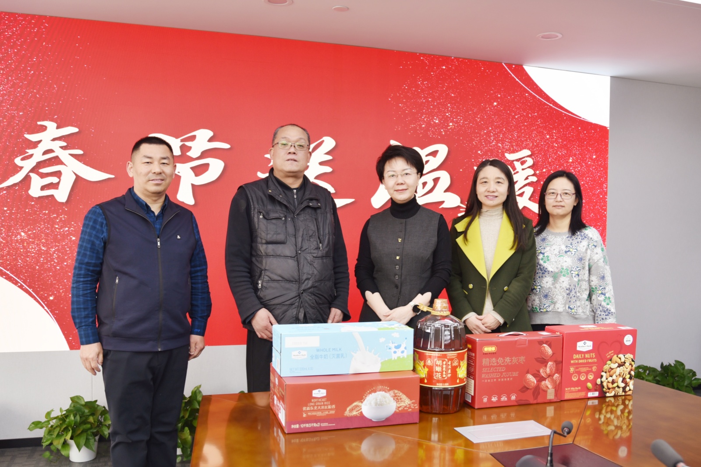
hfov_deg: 73.8
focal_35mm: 24
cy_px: 234
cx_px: 350
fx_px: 467
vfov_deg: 53.1
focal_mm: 24
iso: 400
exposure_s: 1/60
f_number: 4
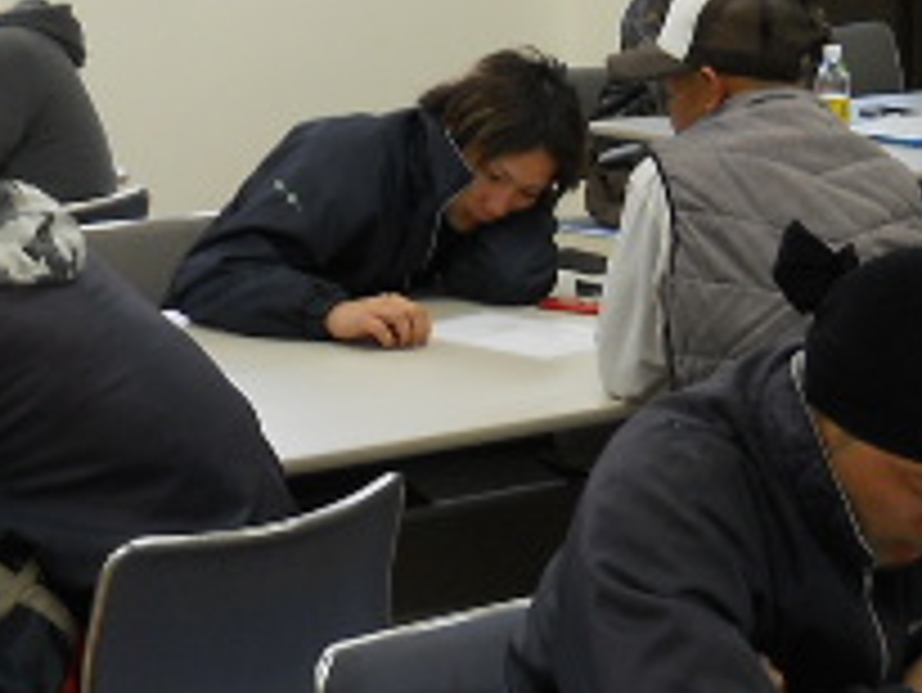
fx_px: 3411
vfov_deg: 11.6
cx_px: 229
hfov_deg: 15.3
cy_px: 140
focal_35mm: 128
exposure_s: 1/30
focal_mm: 6.72
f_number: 3.1
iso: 100
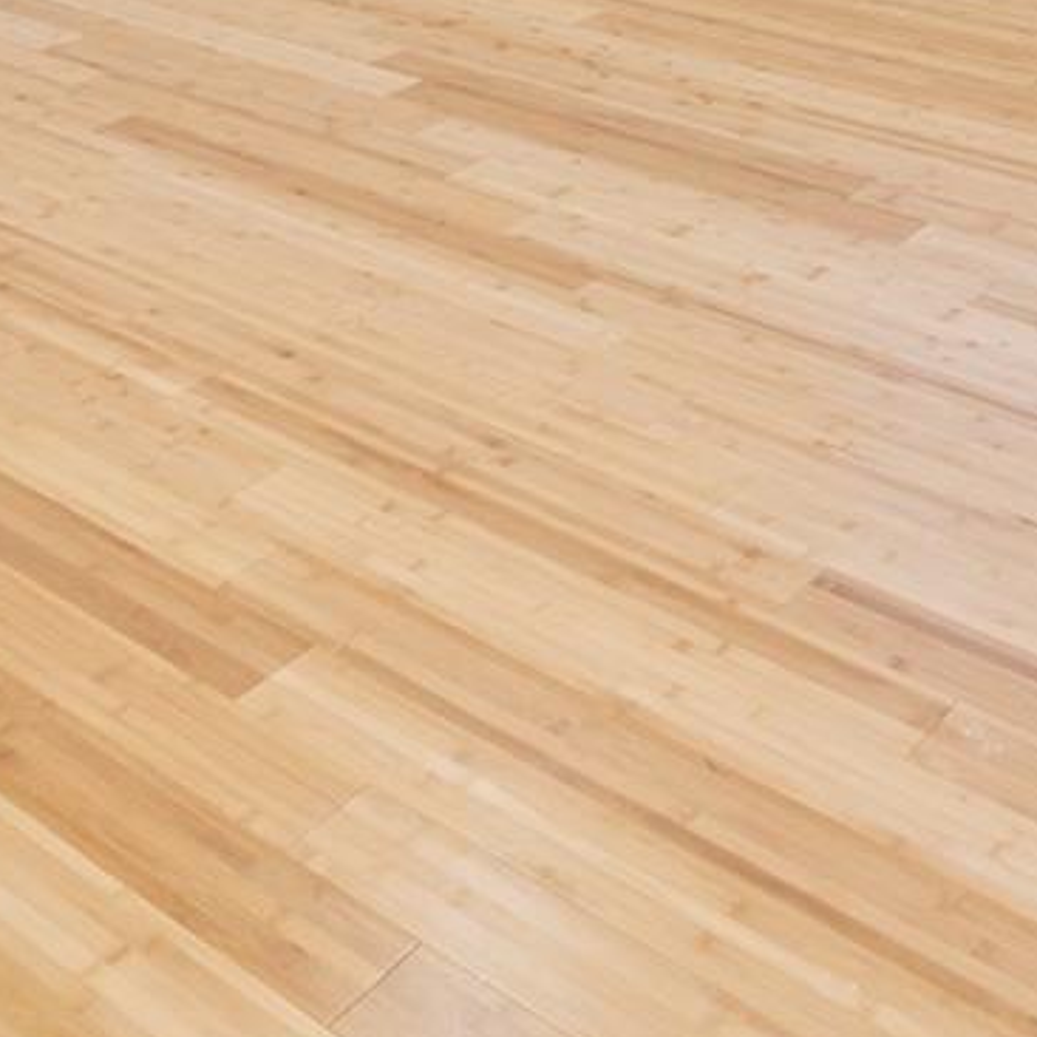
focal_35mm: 57
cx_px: 649
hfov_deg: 29.9
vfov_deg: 23.1
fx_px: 1932
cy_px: -591
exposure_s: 1/2.5
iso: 250
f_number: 8
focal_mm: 12
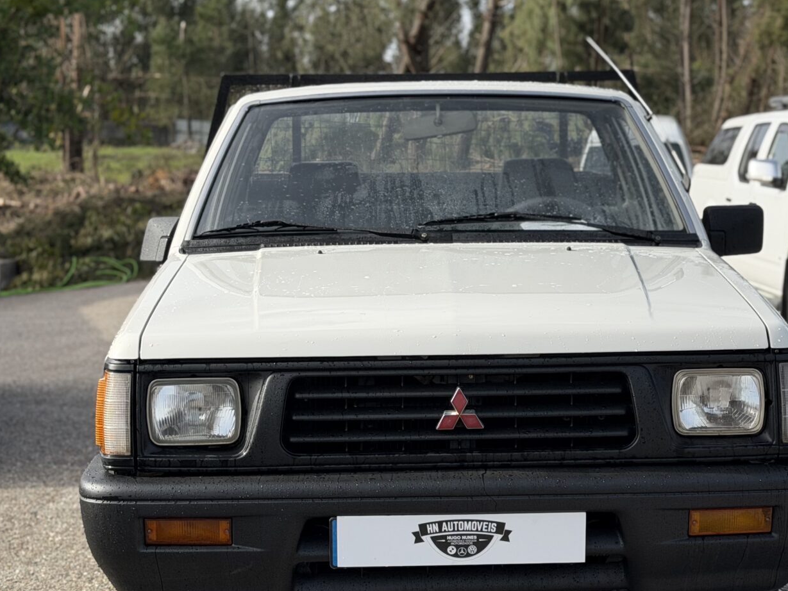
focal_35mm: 75
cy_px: 295
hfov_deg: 26.0
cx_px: 456
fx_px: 1707
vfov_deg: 19.6
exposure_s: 1/3226
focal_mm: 6.76
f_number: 1.78
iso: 64
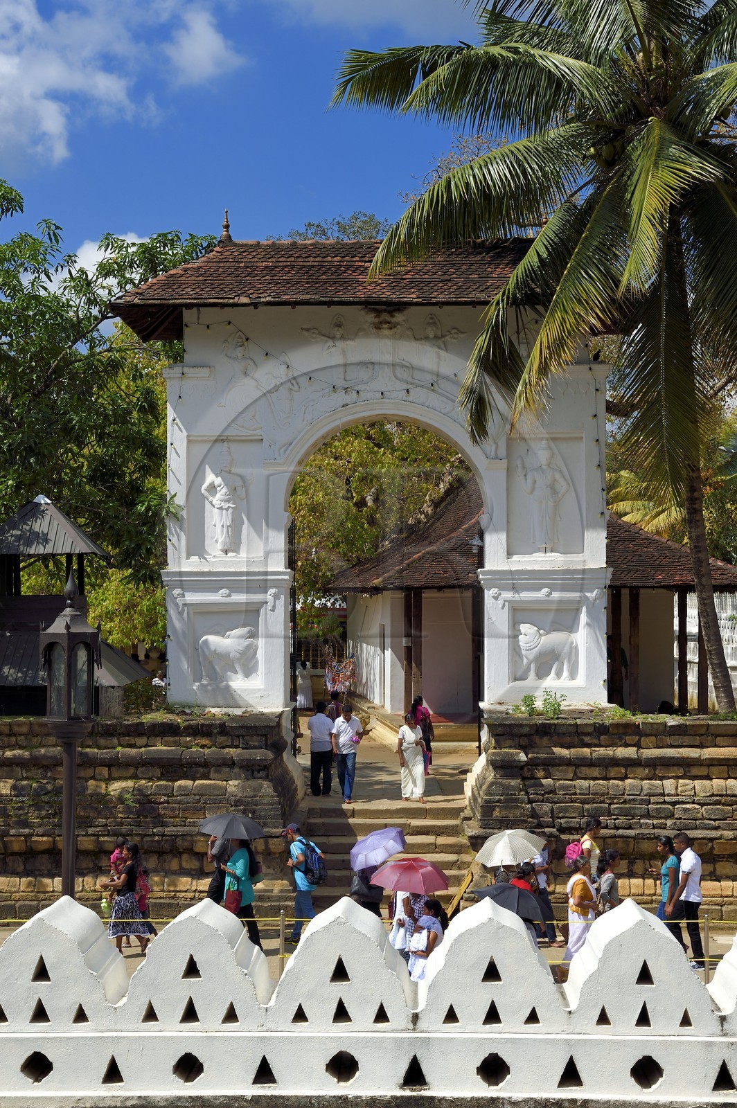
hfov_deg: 24.2
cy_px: 554
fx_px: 1723
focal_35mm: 56
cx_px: 368
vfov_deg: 35.7
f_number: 13
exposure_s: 1/250
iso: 200
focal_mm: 56
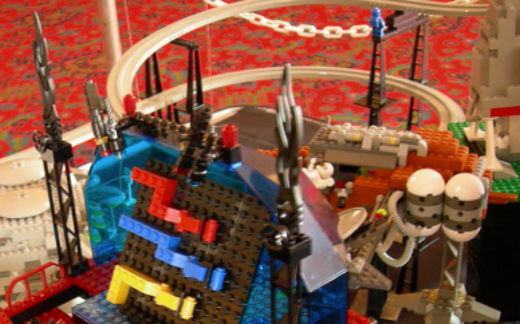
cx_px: 107
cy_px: 293
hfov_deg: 31.7
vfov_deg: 20.2
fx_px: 892
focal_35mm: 63
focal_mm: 7.5
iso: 200
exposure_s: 1/2.2
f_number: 2.7
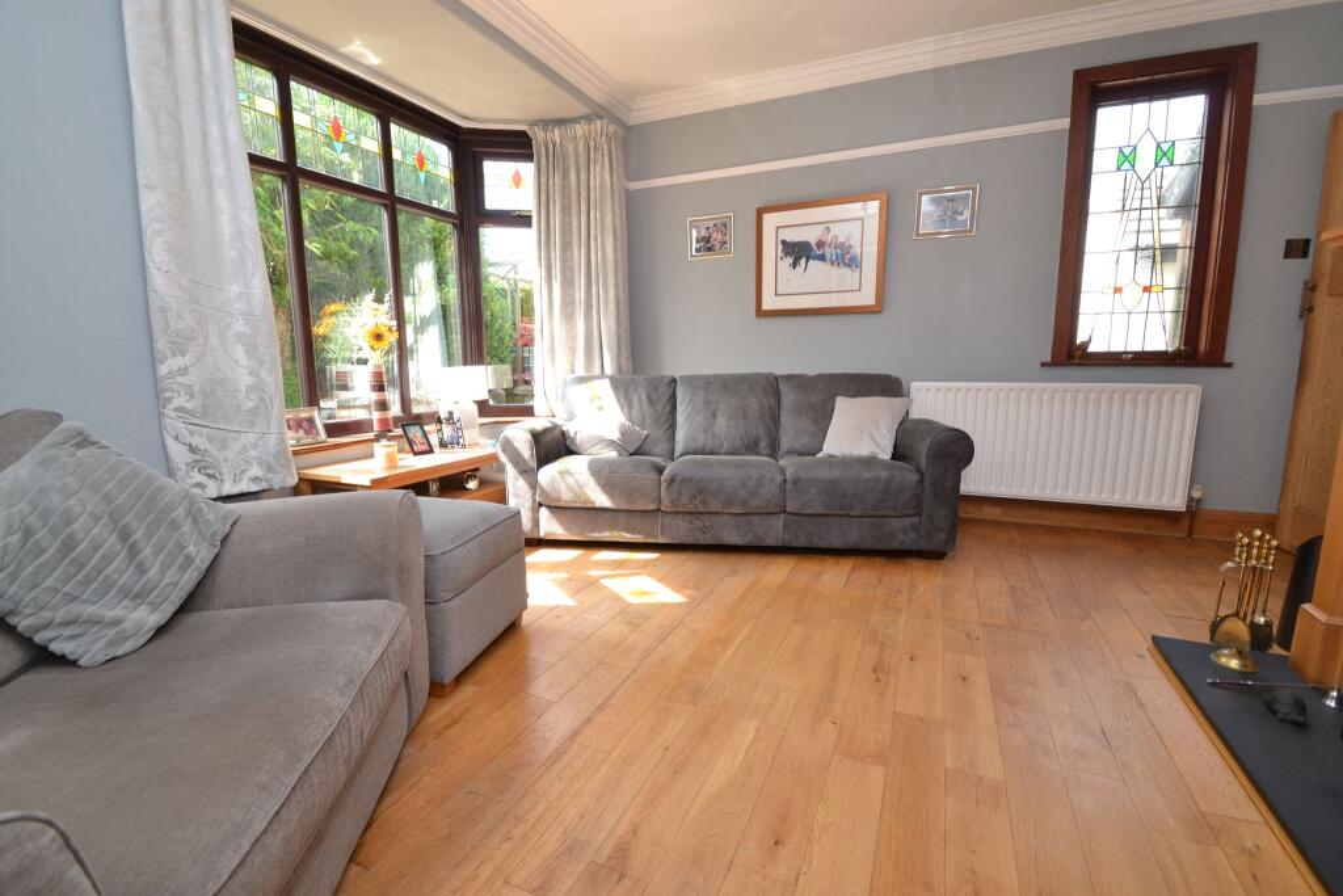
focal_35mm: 15
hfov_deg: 100.4
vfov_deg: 77.3
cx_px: 672
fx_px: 560
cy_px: 448
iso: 400
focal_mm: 10
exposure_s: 1/100
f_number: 5
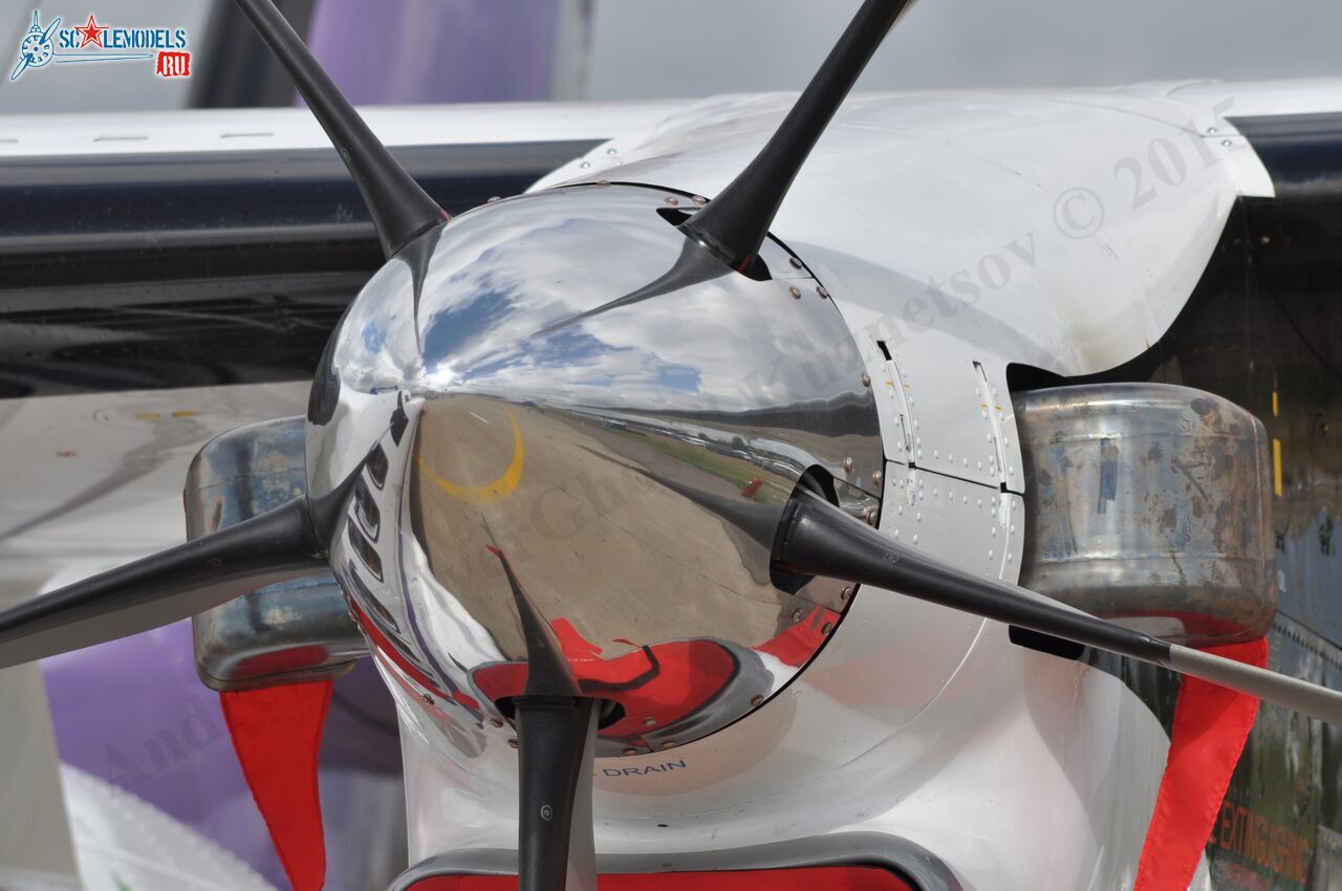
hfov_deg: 6.5
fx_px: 11727
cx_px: 671
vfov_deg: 4.4
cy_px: 446
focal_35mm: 315
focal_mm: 210
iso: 200
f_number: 8
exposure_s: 1/640
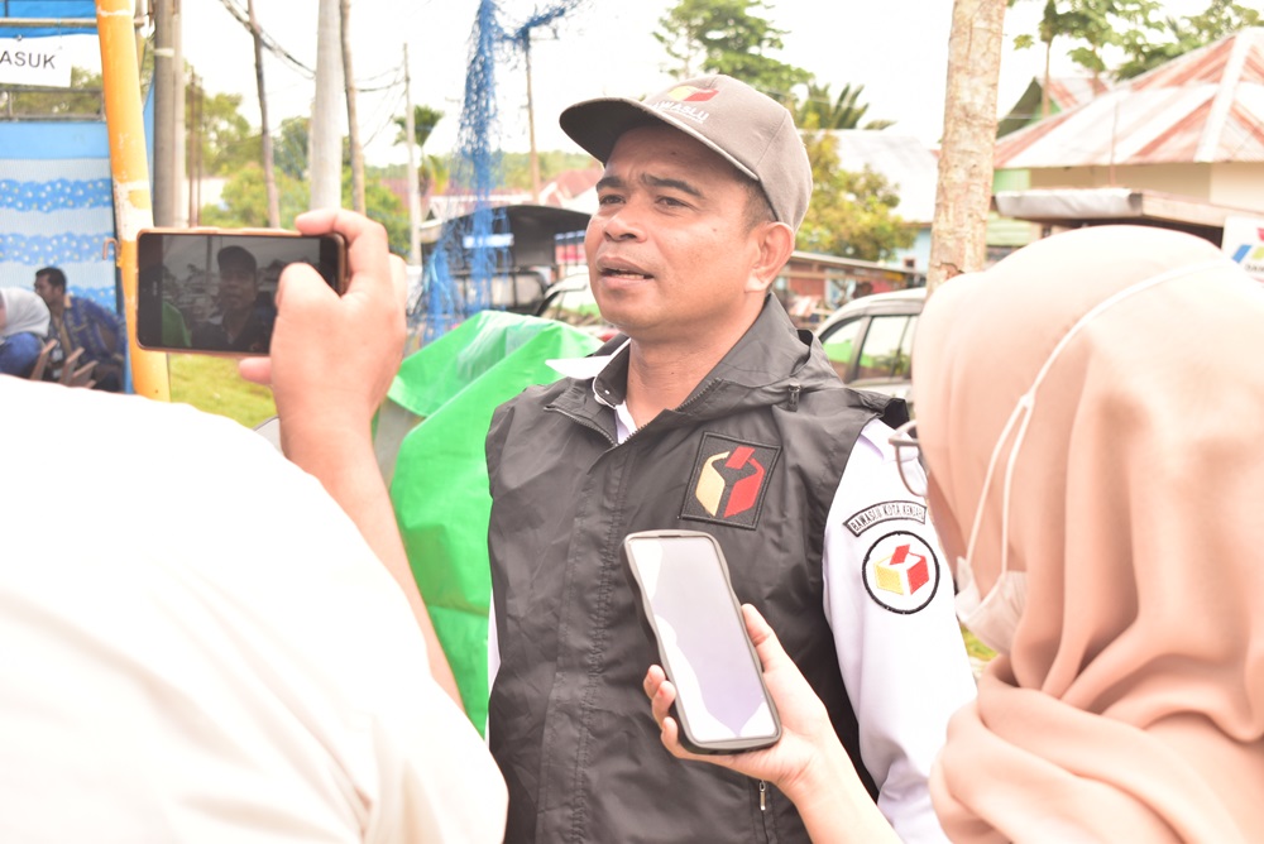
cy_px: 422
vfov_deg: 22.7
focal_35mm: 60
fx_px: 2108
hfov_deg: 33.4
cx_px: 632
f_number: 6.3
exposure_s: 1/200
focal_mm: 40
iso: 250
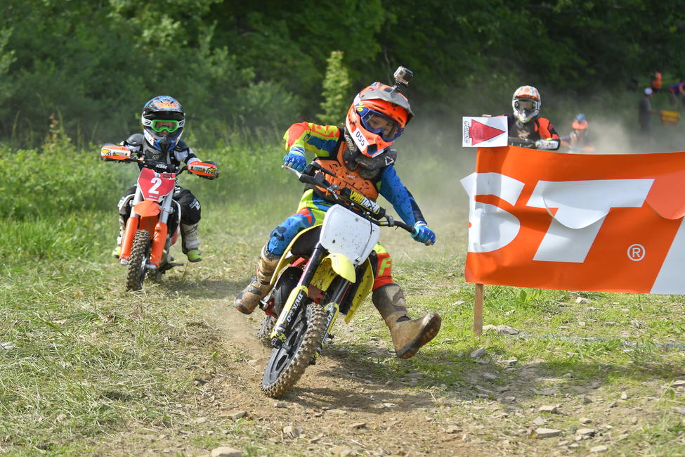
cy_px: 228
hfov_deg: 19.5
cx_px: 342
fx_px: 1998
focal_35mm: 105
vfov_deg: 13.0
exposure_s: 1/2500
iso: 160
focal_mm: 70
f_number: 2.8
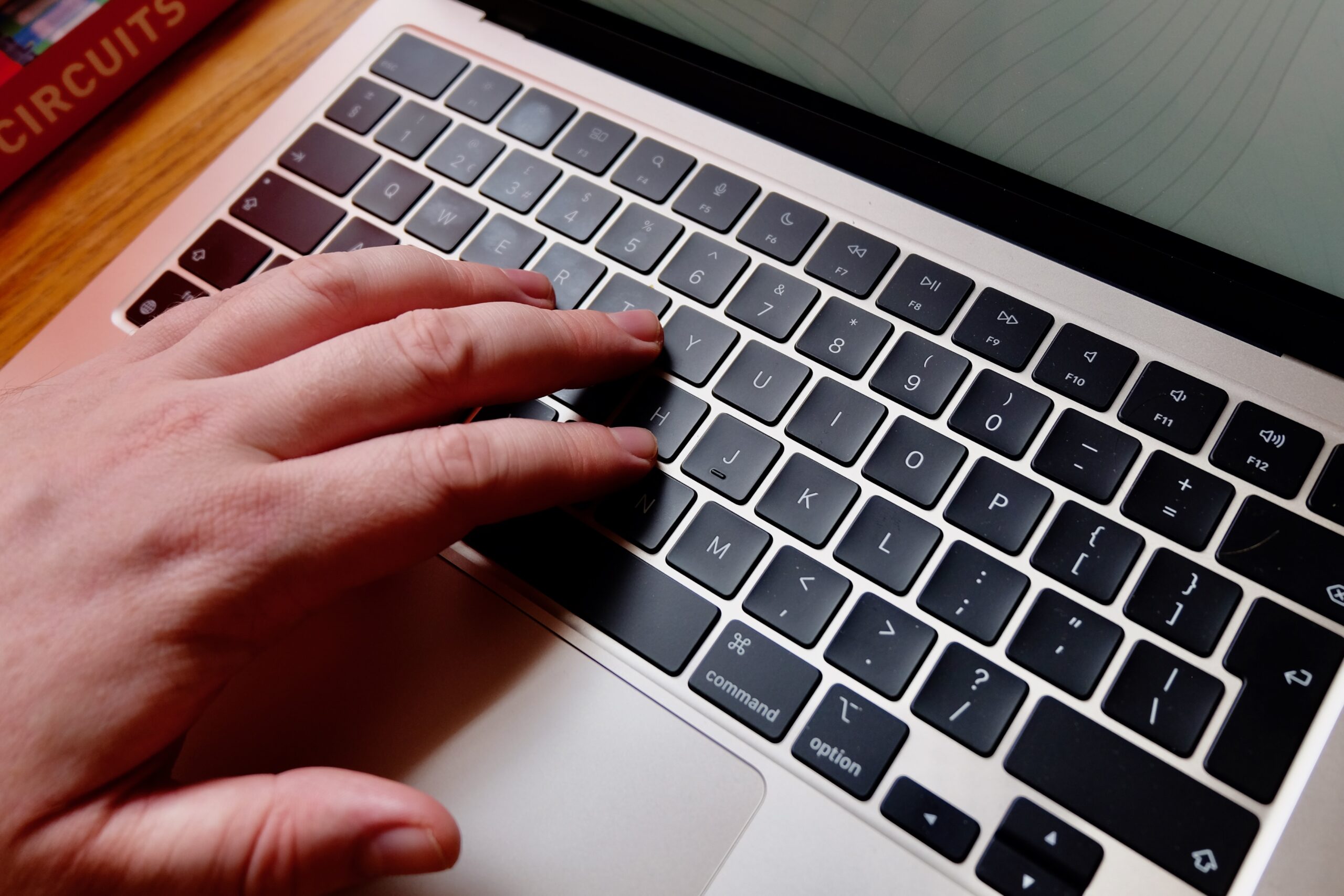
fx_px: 1008
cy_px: 448
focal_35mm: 27
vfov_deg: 47.9
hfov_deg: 67.4
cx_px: 672
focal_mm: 18.2
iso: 400
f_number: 4
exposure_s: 1/85
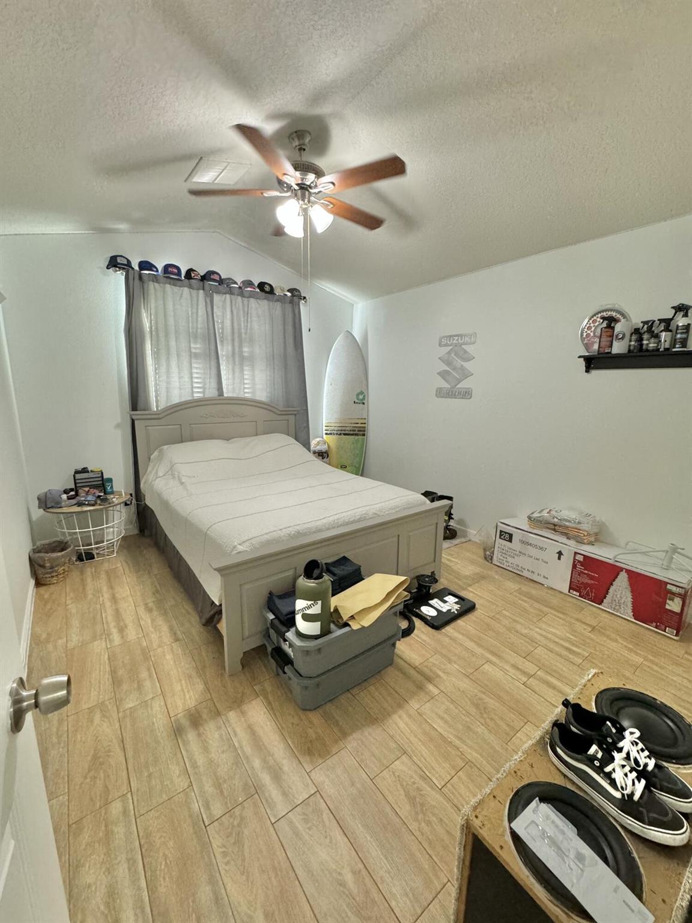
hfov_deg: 85.7
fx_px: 373
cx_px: 346
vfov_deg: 102.1
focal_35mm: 14
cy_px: 462
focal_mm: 2.22
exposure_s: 1/60
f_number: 2.2
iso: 400
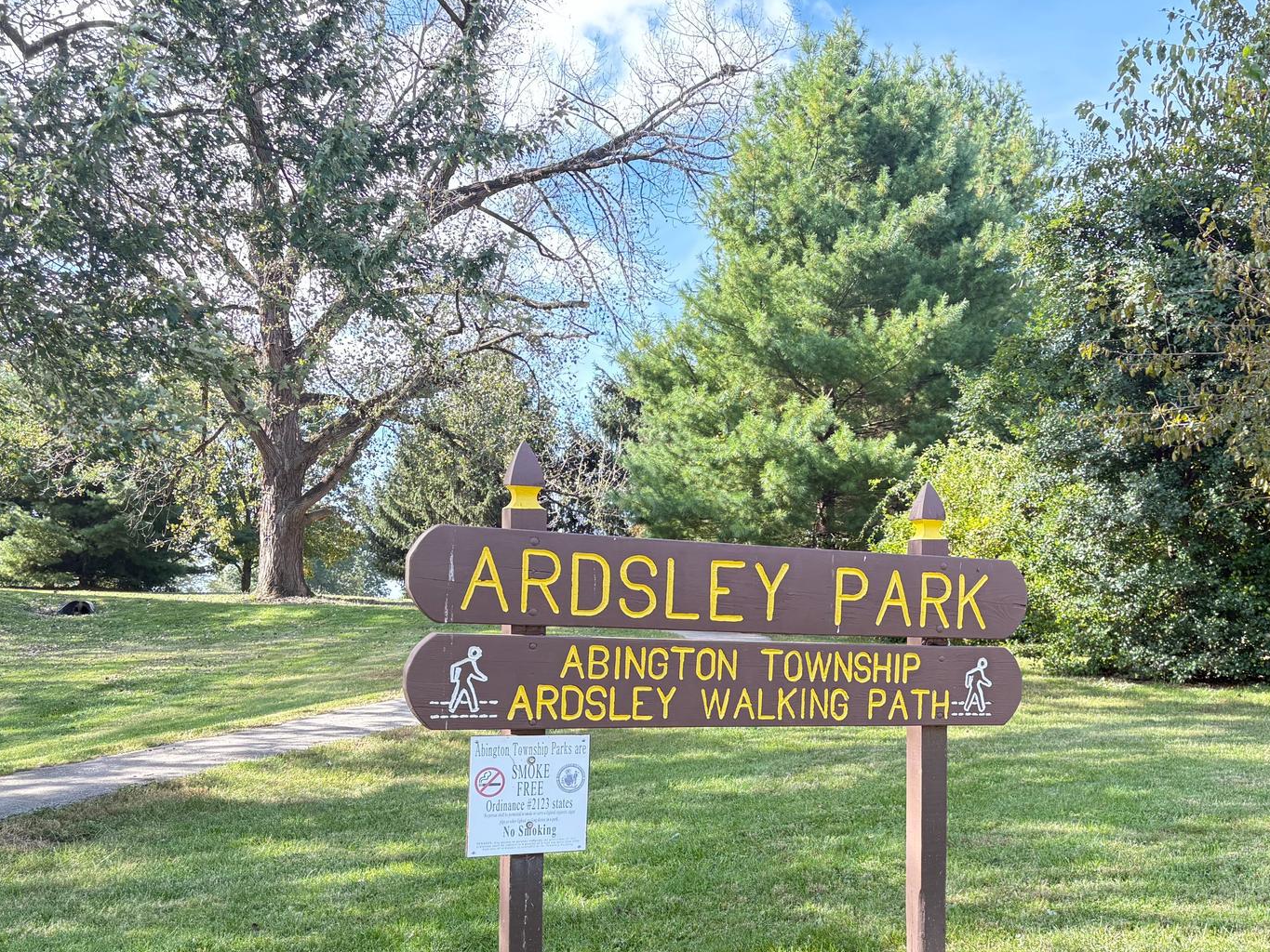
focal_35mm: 39
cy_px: 669
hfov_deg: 47.3
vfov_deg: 36.3
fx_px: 1431
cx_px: 817
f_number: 1.6
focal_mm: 5.96
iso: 64
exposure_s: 1/266
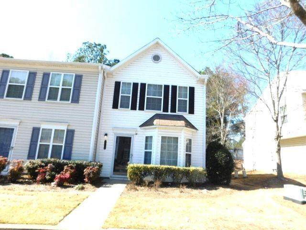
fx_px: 203
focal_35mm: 23
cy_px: 115
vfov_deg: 58.9
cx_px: 153
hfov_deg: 73.9
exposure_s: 1/1250
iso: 125
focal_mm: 4
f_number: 3
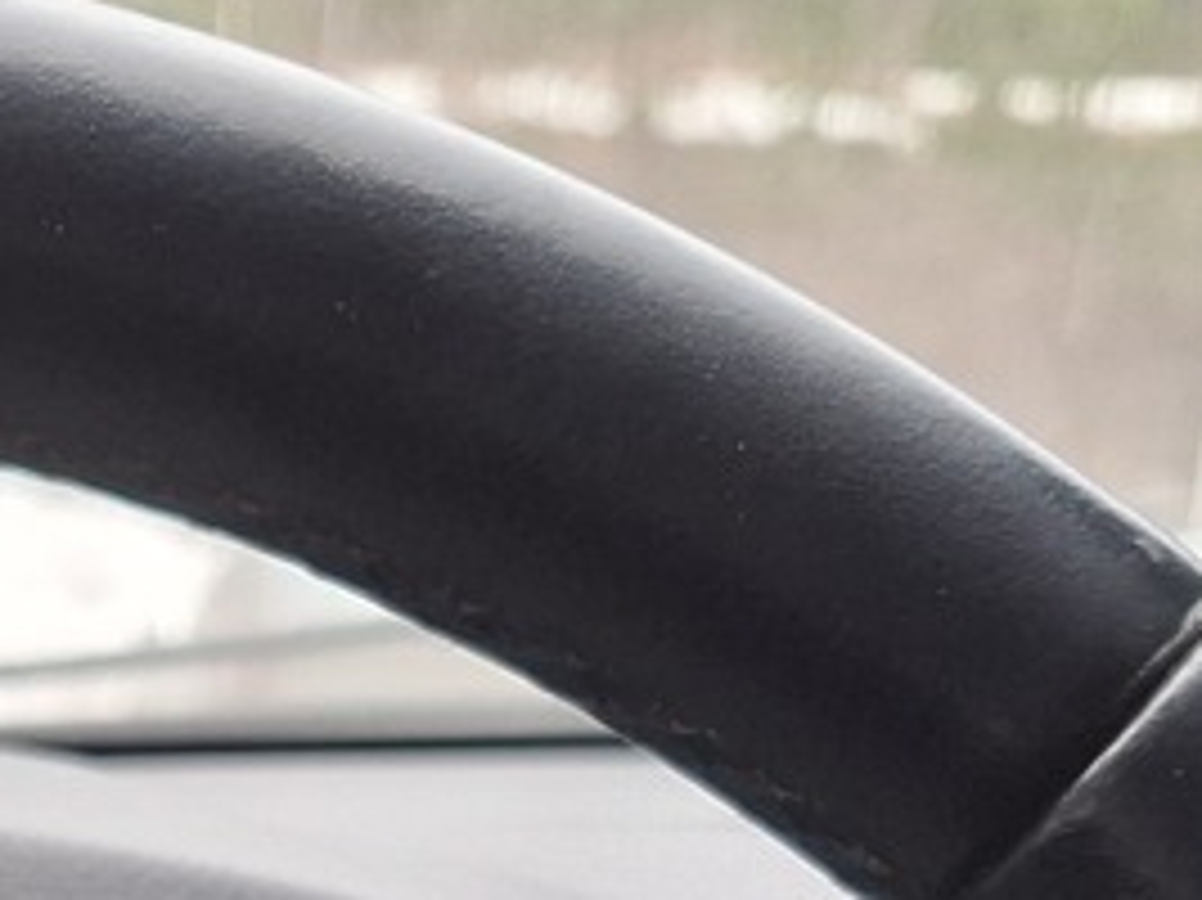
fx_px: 4304
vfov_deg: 10.4
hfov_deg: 15.2
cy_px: 2115
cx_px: -324
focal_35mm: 124
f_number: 1.8
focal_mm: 5.54
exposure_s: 1/117
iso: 50
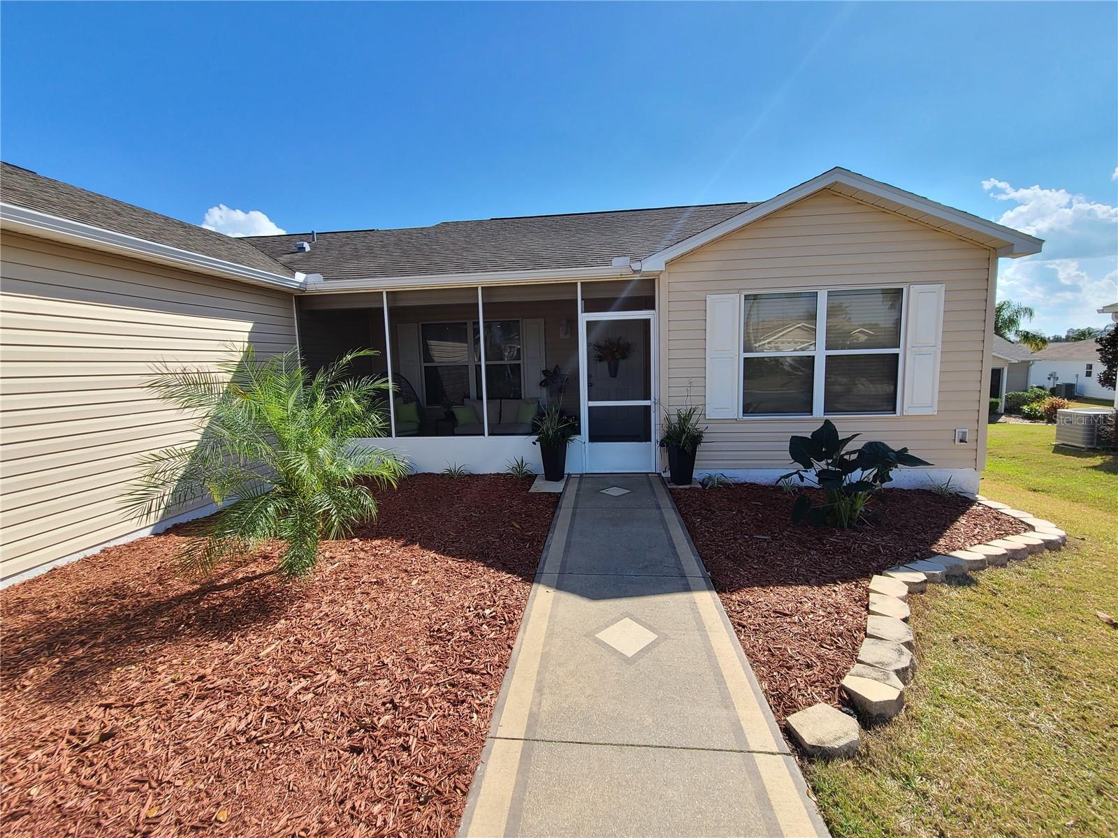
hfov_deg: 106.2
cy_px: 419
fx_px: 420
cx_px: 559
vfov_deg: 89.9
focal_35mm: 13
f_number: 2.2
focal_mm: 2.2
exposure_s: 1/1325
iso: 50
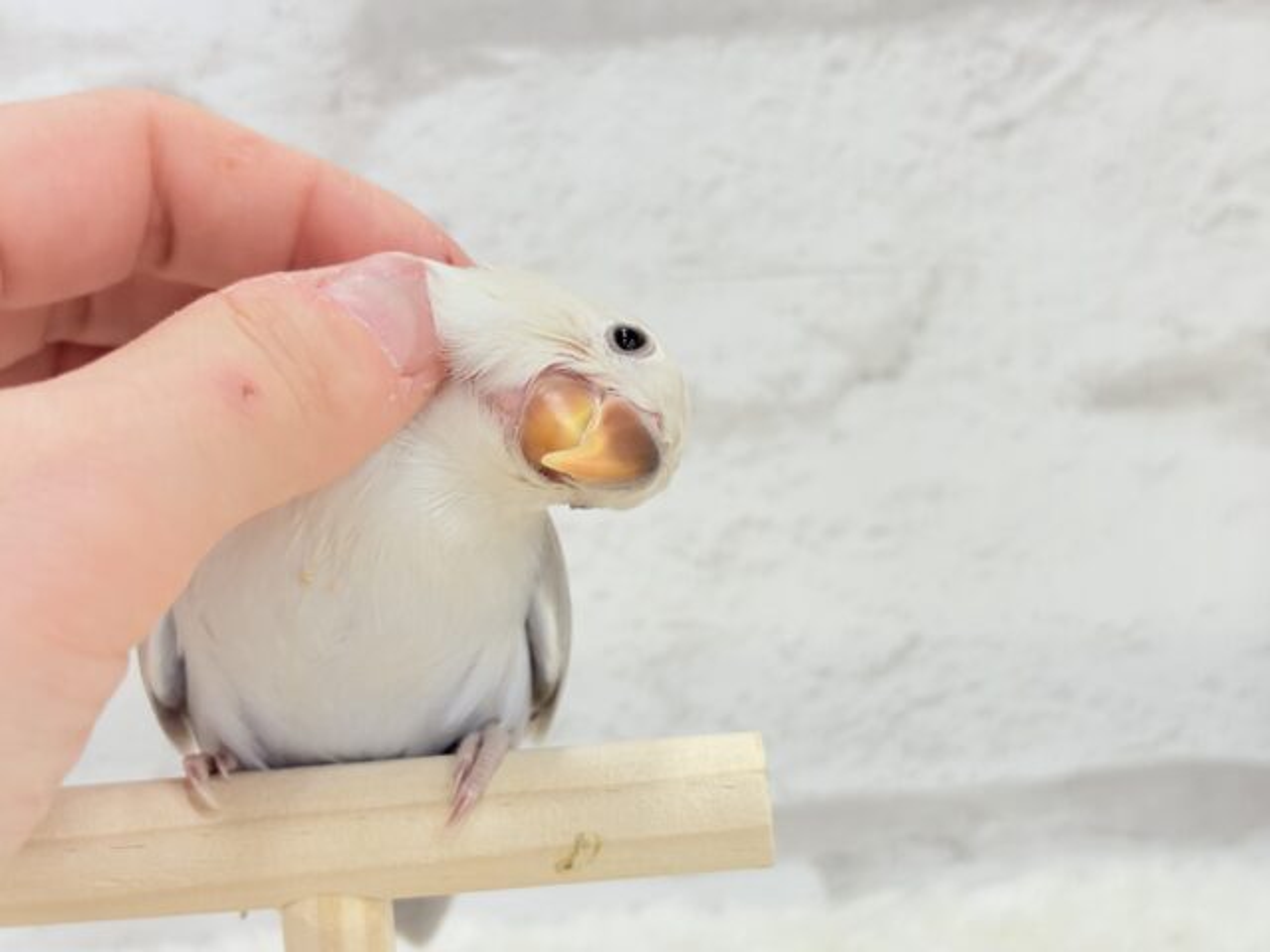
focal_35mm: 52
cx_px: 635
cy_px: 476
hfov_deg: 36.8
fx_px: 1908
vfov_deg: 28.0
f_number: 1.6
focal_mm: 5.96
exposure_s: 1/50
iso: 50
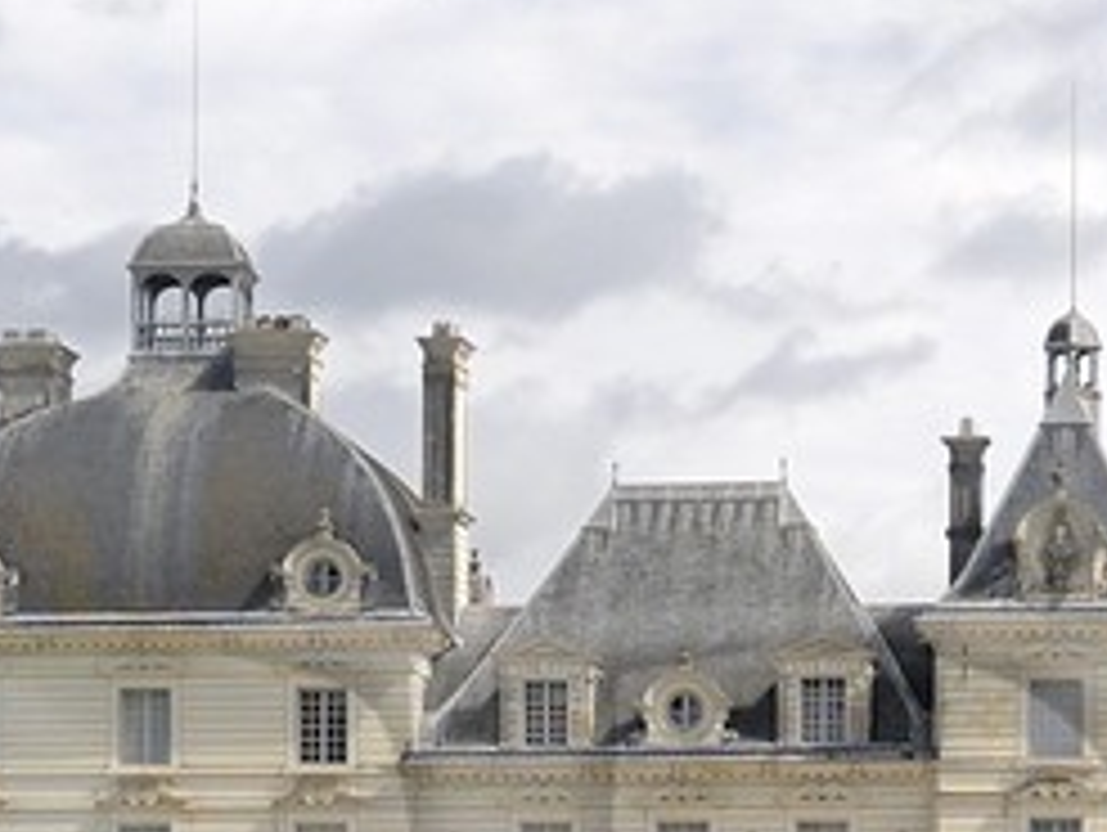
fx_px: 5986
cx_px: 306
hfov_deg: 10.5
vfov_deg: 7.8
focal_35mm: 187
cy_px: 1354
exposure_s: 1/500
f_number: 5.3
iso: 100
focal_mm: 20
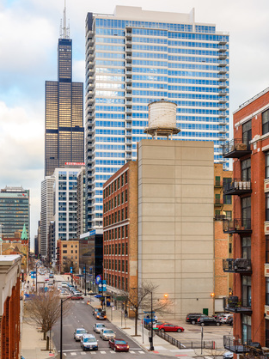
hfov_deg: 27.5
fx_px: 550
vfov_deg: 36.2
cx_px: 132
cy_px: 192
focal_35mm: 53
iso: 320
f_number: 8
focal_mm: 48
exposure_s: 1/100
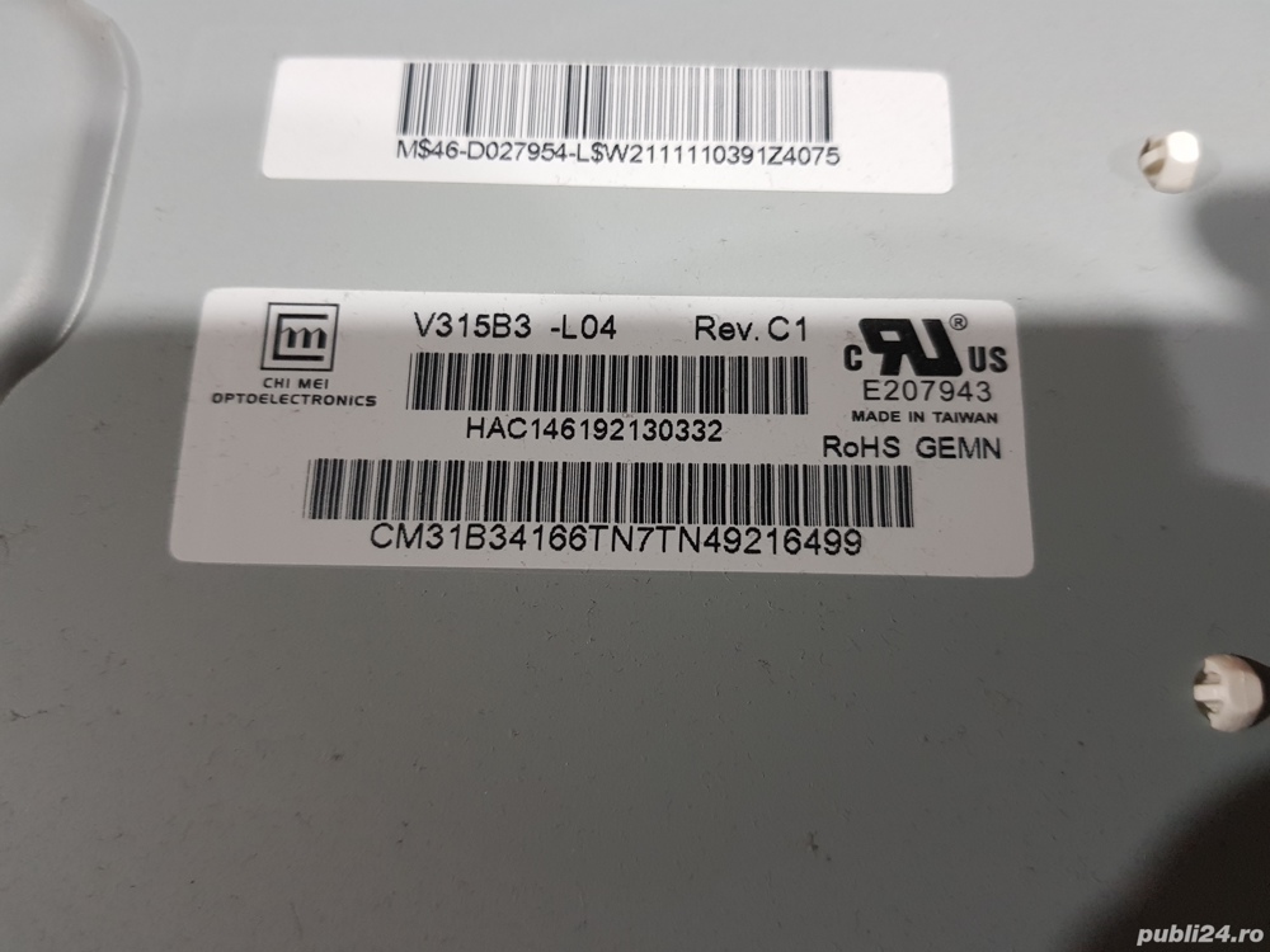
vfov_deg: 53.1
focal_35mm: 26
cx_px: 635
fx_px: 954
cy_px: 476
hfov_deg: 67.3
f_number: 1.7
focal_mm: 4.2
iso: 250
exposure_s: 1/25
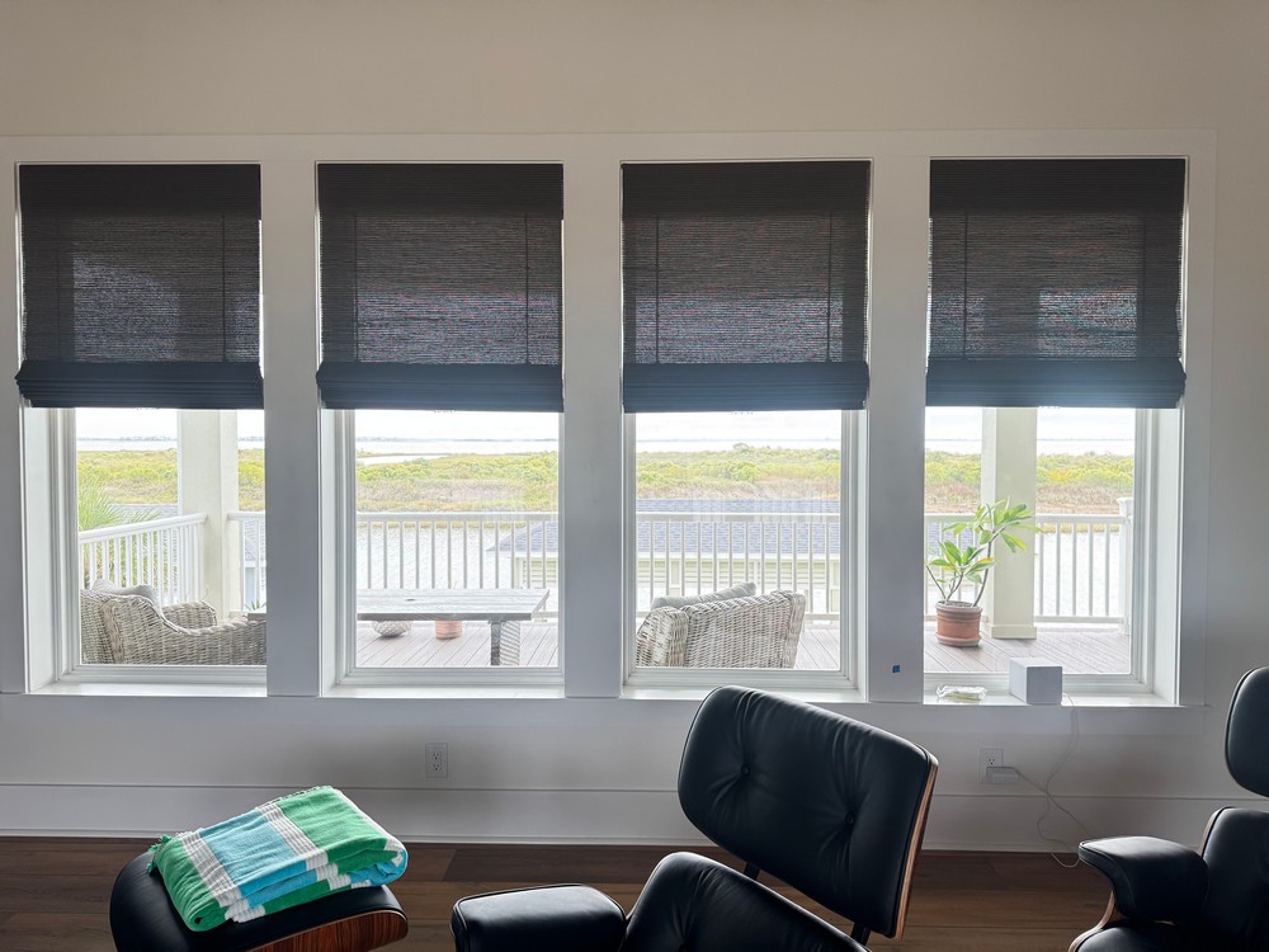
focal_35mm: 24
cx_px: 634
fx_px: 880
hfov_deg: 71.6
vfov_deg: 56.8
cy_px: 476
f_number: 1.78
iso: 125
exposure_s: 1/121
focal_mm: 6.76
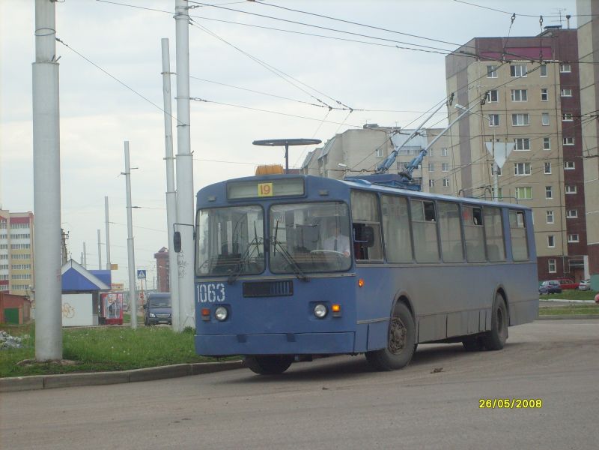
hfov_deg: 21.3
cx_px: 300
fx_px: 1592
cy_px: 225
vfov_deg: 16.1
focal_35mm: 92
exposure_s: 1/500
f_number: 4.6
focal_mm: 15.5
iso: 80
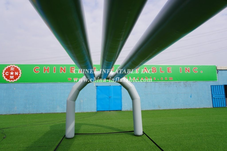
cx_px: 114
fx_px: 151
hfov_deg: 73.7
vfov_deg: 53.1
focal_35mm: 24
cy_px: 76
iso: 100
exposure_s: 1/160
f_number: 10
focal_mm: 16
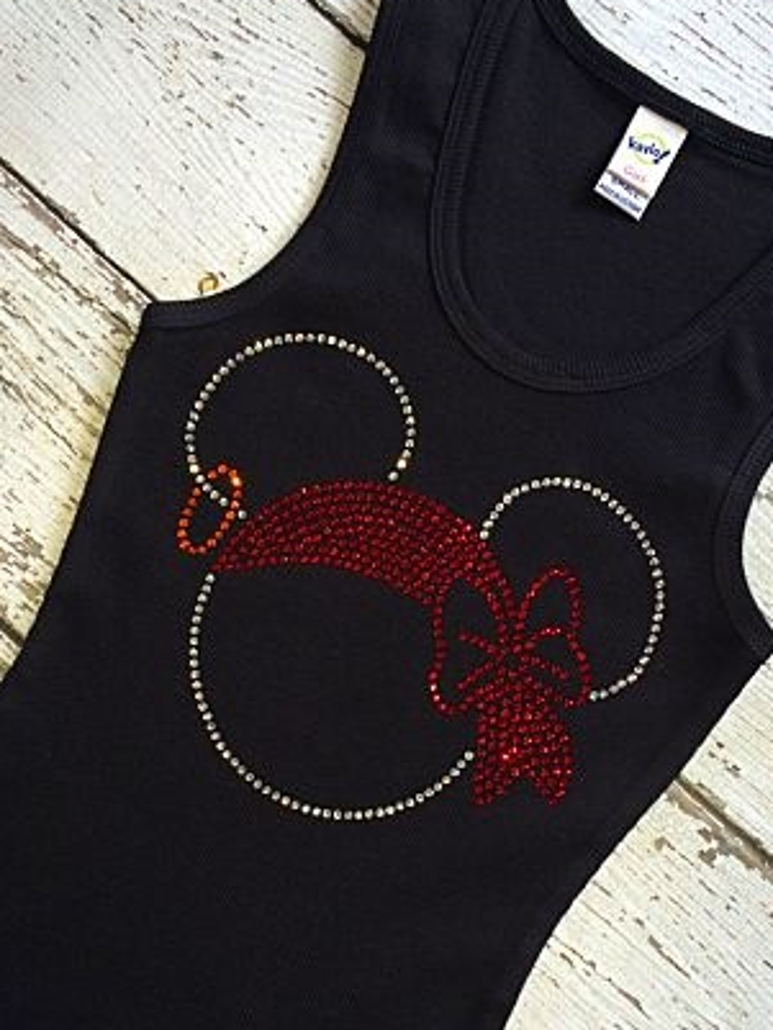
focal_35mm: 41
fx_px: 1220
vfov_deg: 45.3
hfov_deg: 35.1
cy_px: 649
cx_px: 371
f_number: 2.2
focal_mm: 4.15
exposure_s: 1/44
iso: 32
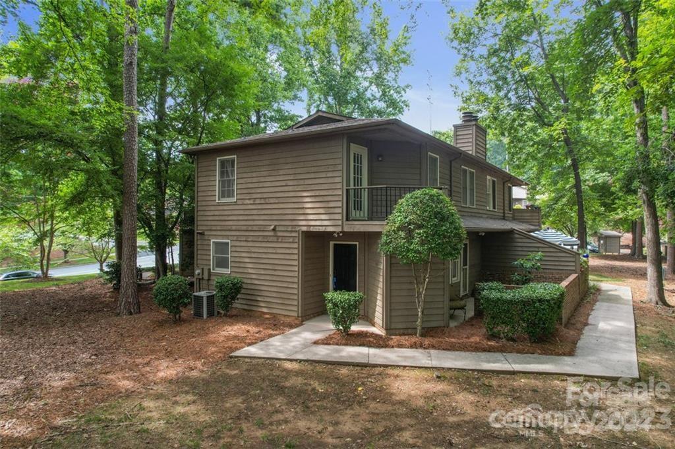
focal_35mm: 22
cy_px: 224
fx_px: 412
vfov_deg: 57.1
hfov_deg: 78.6
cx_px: 338
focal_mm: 8.38
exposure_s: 1/160
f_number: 2.8
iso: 110
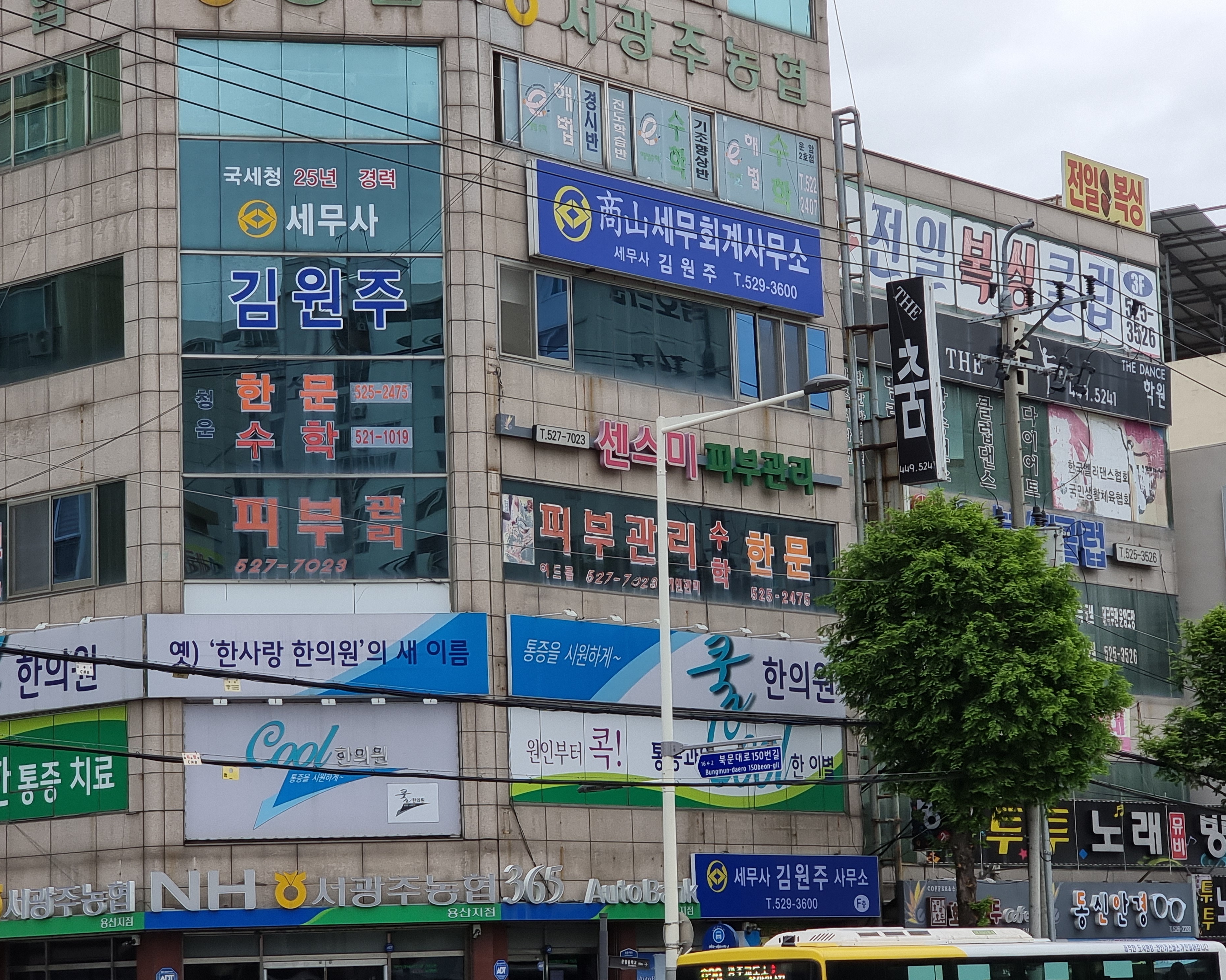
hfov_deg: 25.1
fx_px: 2758
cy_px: 491
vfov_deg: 20.2
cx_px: 651
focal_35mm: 76
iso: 40
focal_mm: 9
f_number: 2.4
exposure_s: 1/730
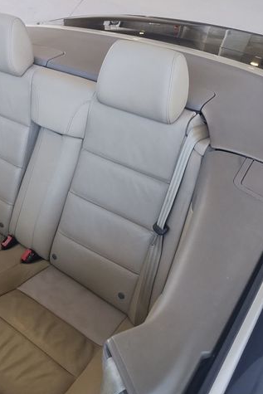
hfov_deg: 35.9
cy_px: 197
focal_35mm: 35
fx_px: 383
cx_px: 34
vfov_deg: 54.4
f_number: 1.7
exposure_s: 1/120
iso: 104
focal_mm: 4.71
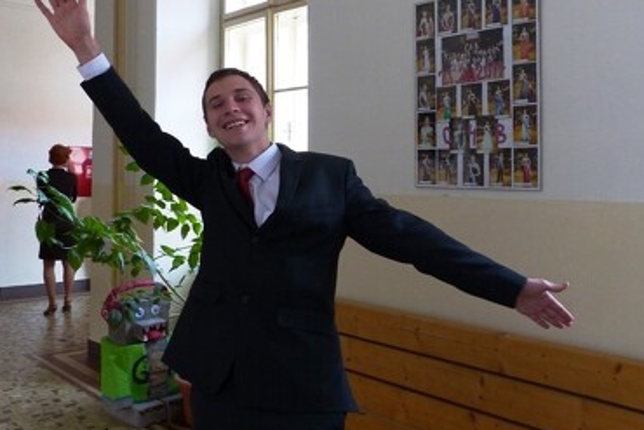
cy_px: 162
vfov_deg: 36.7
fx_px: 644
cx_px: 326
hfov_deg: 53.1
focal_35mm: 36
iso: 250
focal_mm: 5.5
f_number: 2.8
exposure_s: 1/60
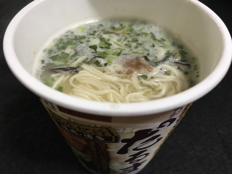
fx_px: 188
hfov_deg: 63.4
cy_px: 87
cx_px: 116
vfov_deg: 49.7
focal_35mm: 28
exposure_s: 1/15
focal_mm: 3.99
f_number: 1.8
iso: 50
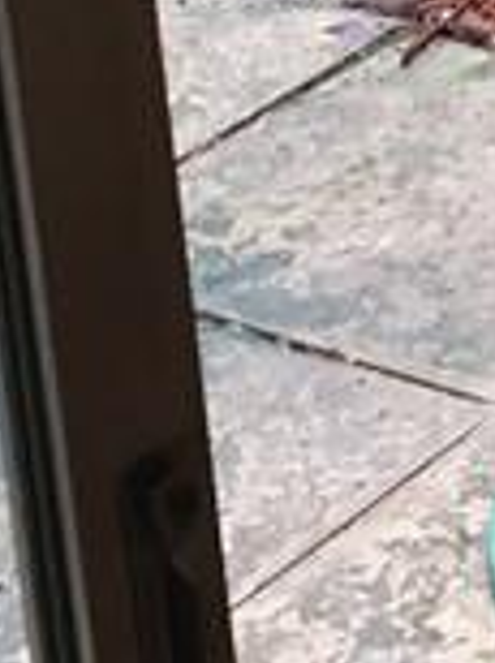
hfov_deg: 7.6
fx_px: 3690
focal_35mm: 193
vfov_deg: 9.7
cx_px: 654
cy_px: -573
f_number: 2.2
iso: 25
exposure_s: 1/30
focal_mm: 4.15
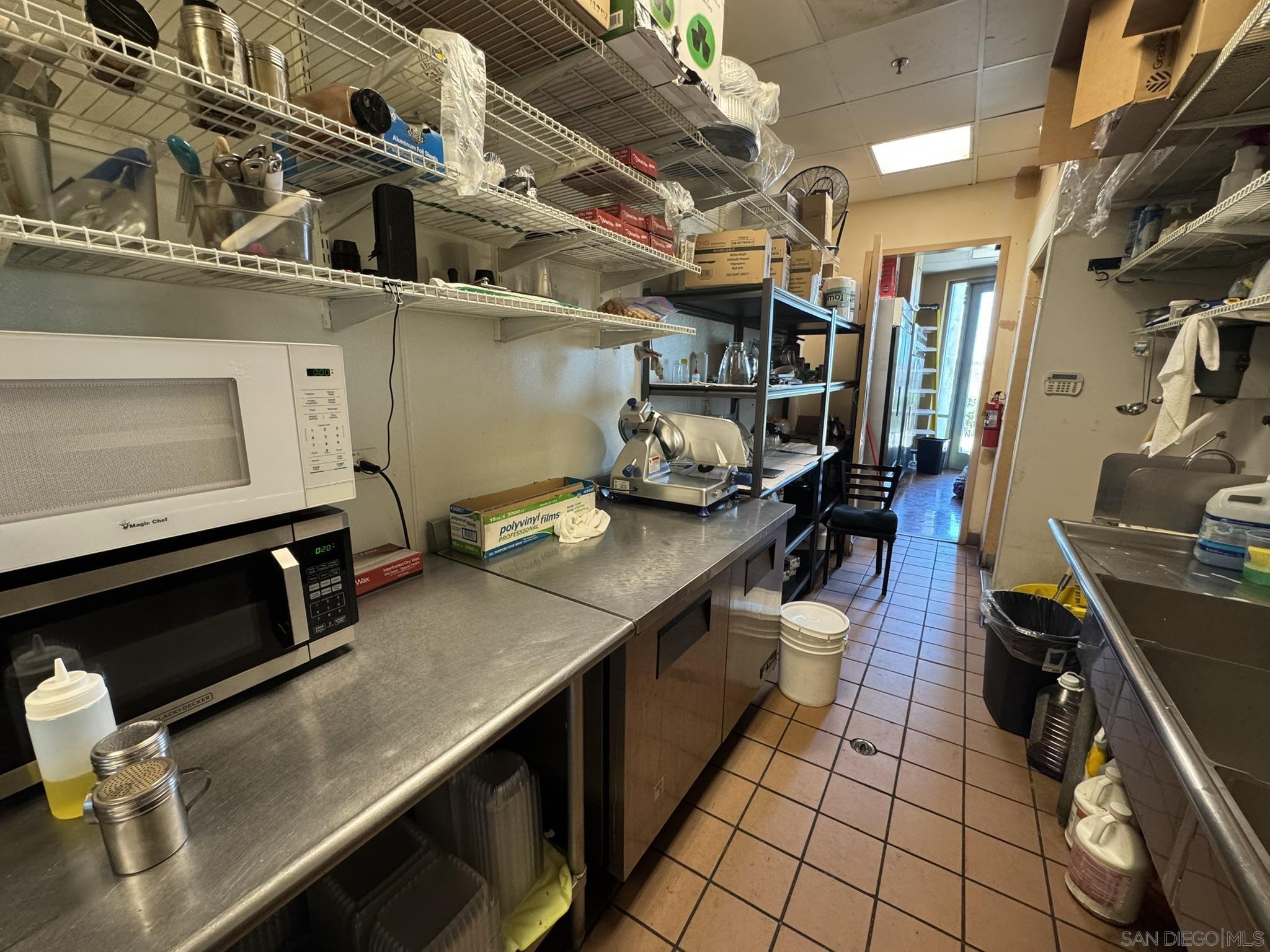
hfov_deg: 102.1
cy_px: 476
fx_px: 514
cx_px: 635
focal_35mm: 14
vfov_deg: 85.7
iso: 250
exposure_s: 1/60
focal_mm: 2.22
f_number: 2.2
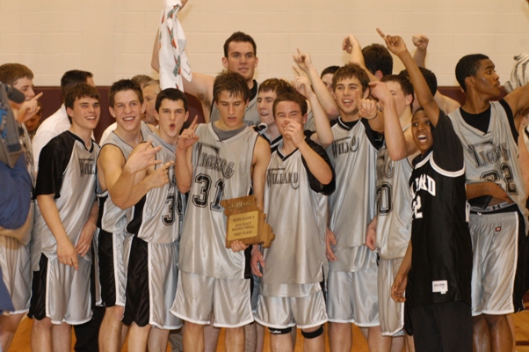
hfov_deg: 17.1
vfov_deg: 11.4
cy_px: 176
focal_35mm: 120
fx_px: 1761
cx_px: 264
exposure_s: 1/160
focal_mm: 80
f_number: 3.5
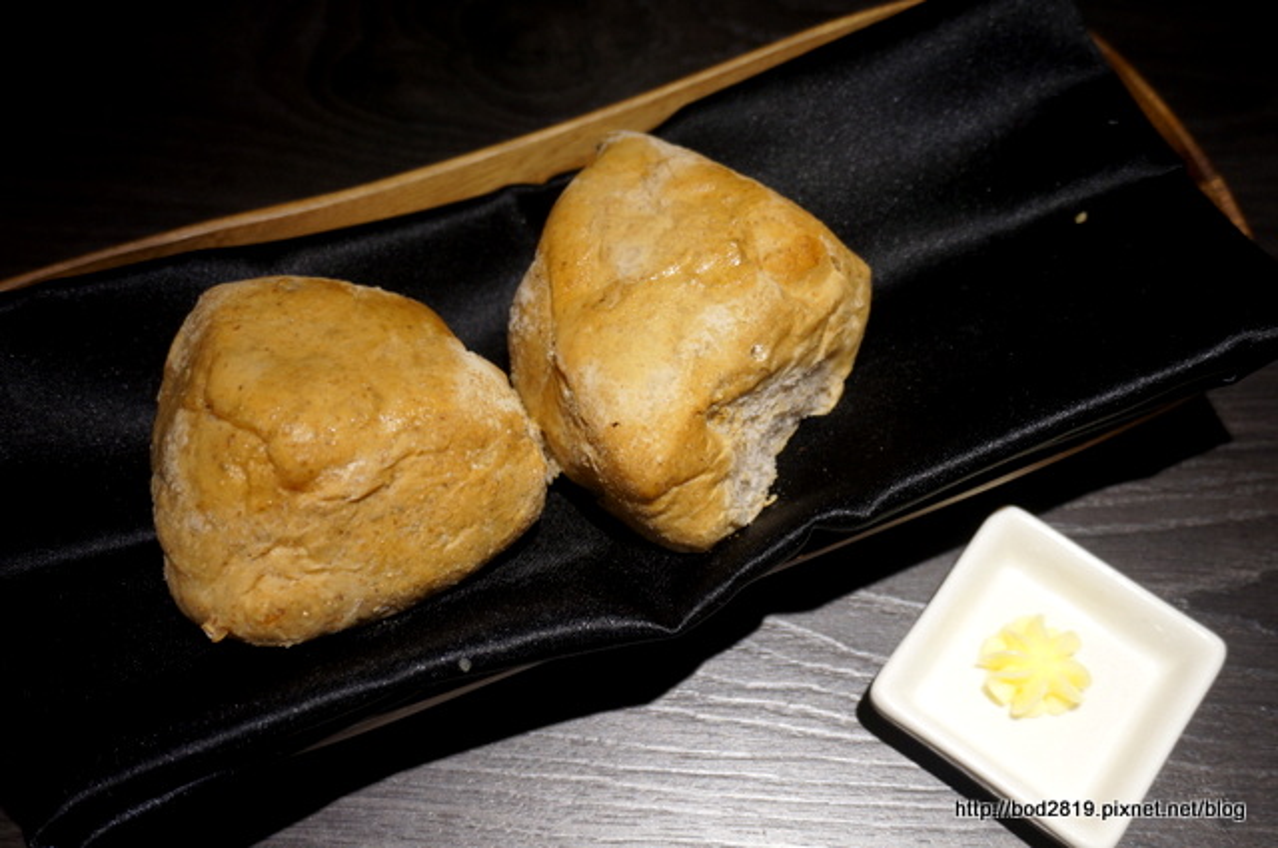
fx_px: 1383
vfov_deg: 34.1
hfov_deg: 49.6
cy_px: 424
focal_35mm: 39
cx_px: 639
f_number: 4.5
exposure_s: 1/60
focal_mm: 26
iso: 250
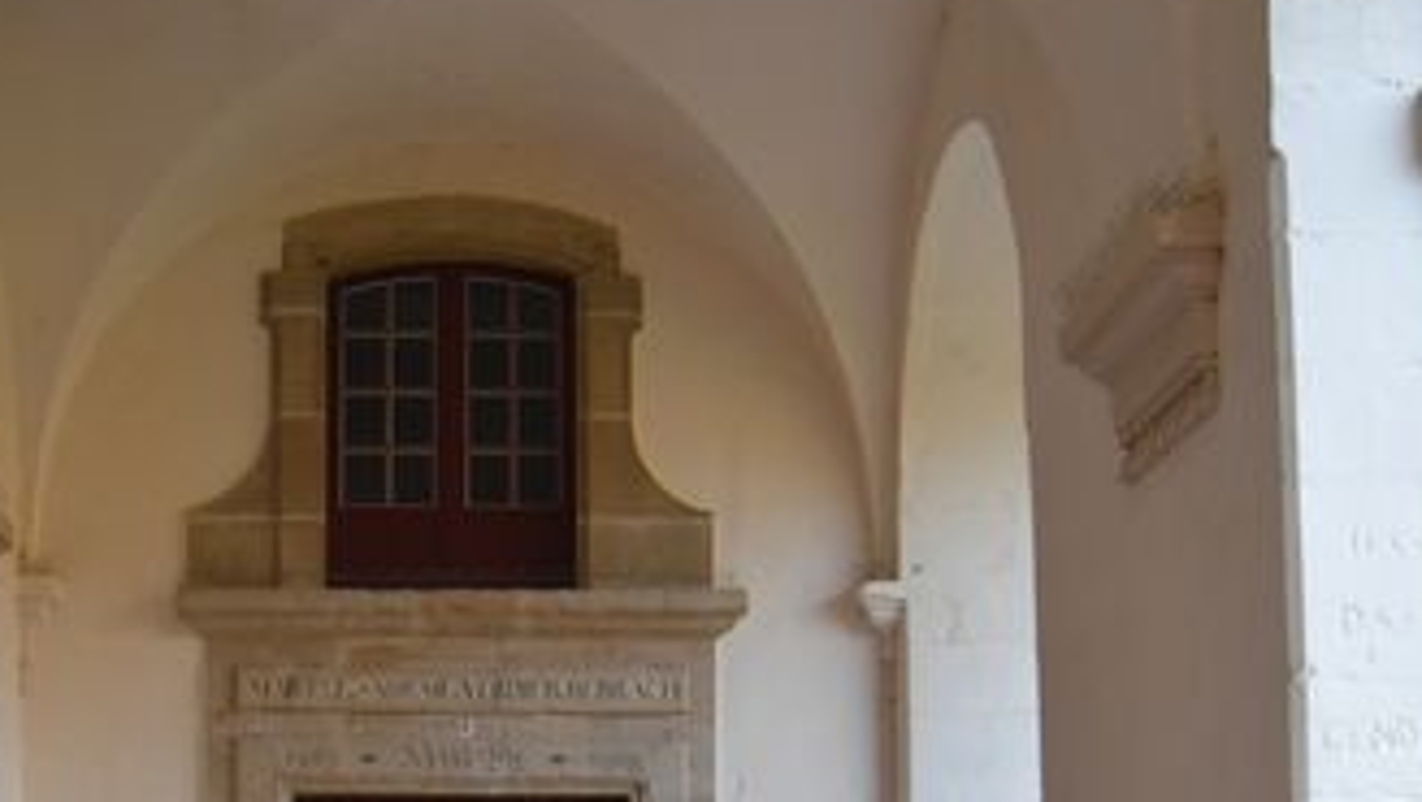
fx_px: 2910
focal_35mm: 77
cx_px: 462
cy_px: 828
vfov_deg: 15.4
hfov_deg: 27.3
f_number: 4
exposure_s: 1/60
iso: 800
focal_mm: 23
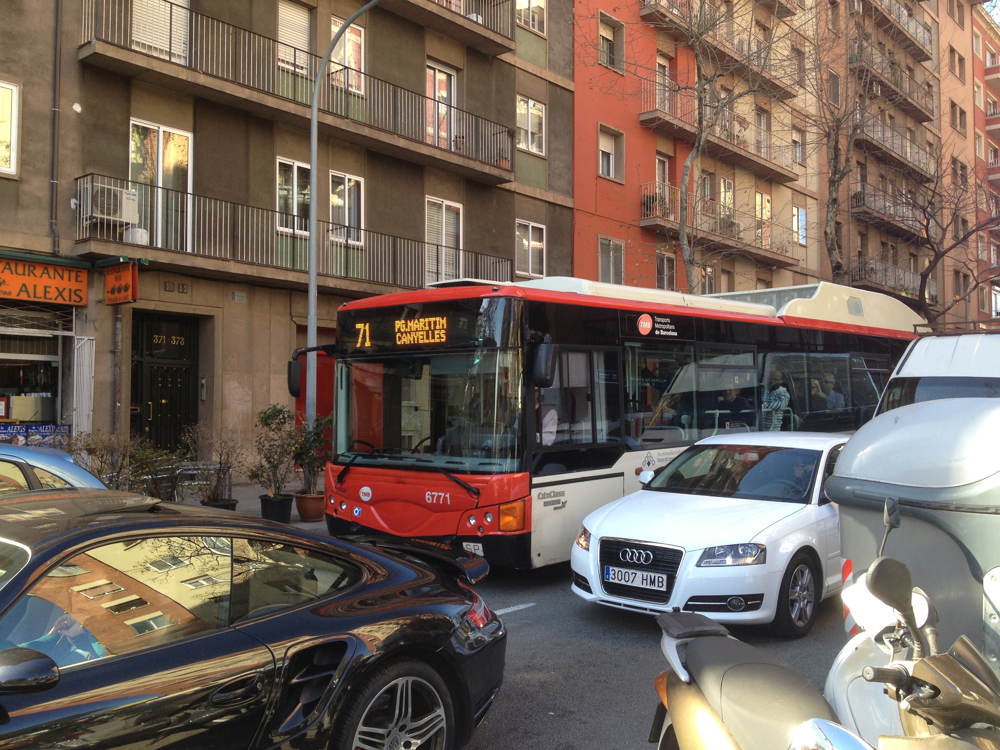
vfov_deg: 40.7
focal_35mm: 35
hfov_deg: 52.6
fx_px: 1011
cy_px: 375
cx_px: 500
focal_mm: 4.28
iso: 50
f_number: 2.4
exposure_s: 1/179
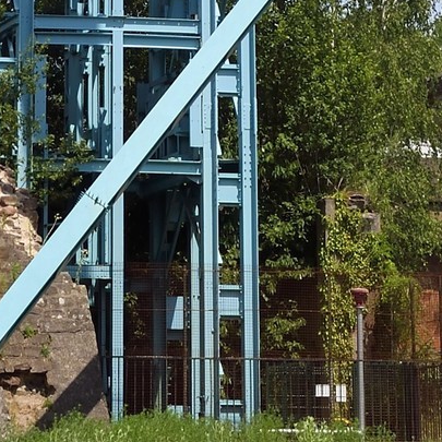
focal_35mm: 227
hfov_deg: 7.7
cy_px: -742
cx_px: 148
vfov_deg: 7.1
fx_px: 3279
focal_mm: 45
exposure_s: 1/250
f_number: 13
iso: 200
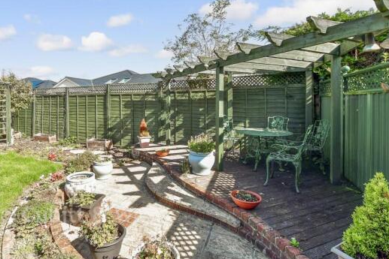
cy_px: 102
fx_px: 205
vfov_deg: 63.9
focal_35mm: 19
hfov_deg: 86.1
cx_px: 161
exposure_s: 1/160
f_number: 8
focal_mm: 10
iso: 320
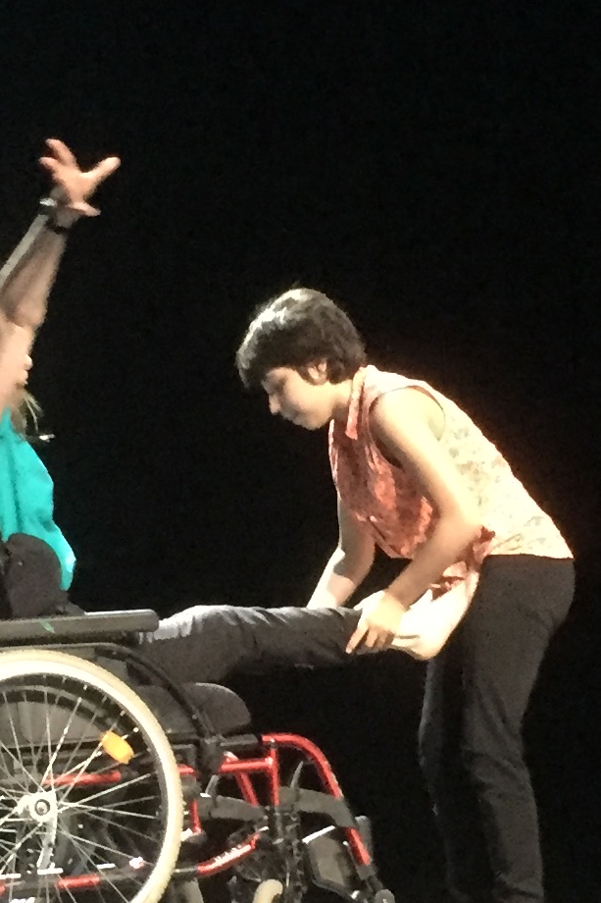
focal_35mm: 107
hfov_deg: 12.8
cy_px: 555
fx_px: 2680
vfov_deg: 19.1
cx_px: 183
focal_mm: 4.15
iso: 400
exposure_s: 1/17
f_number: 2.2
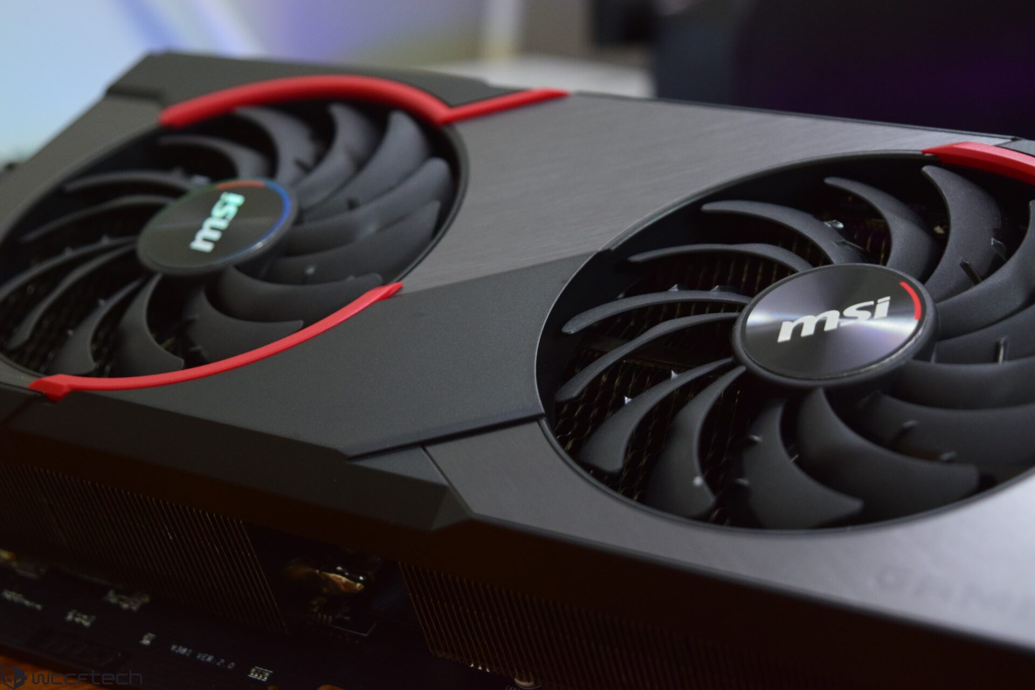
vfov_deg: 18.9
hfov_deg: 28.1
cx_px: 518
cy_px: 345
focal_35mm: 72
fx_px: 2070
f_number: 5.3
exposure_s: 1/8
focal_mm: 48
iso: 1250
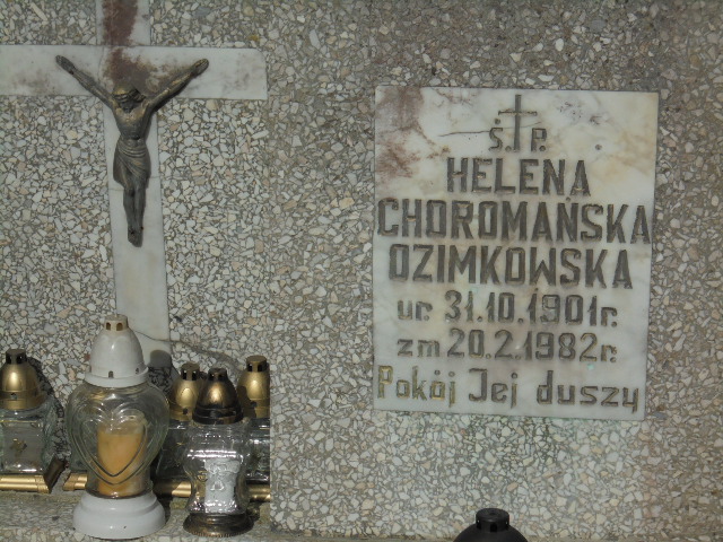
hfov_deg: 16.1
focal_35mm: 122
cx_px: 362
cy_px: 271
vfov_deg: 12.1
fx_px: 2548
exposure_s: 1/250
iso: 100
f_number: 17.8
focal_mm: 21.8
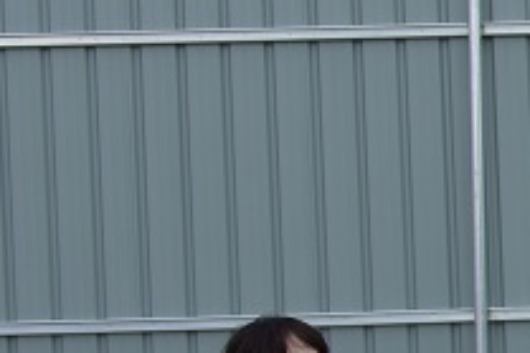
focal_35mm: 163
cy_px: 291
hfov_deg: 11.0
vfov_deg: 8.4
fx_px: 2398
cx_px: 1205
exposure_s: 1/500
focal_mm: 34
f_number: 11
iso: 500
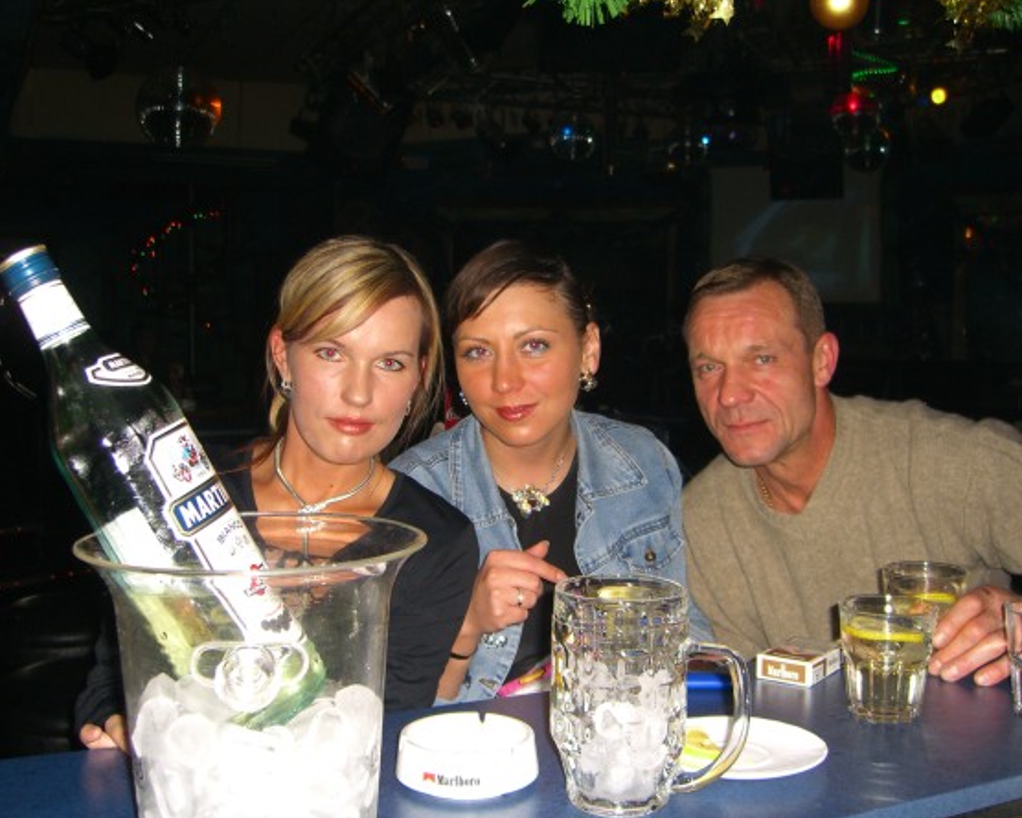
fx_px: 1210
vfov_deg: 37.3
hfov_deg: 45.8
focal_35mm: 40
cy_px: 412
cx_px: 515
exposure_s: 1/60
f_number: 2.8
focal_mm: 7.9
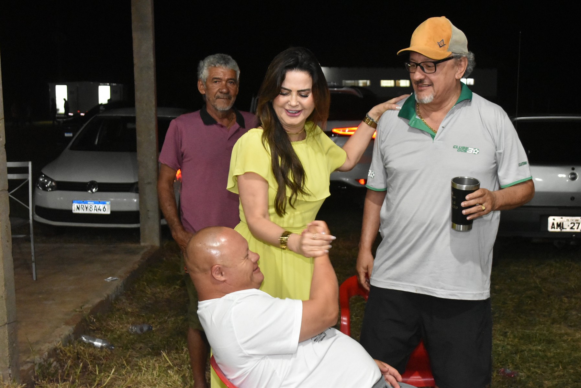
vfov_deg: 28.1
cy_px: 194
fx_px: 775
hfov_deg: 41.1
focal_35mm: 48
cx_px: 290
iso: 5000
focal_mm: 32
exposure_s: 1/80
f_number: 5
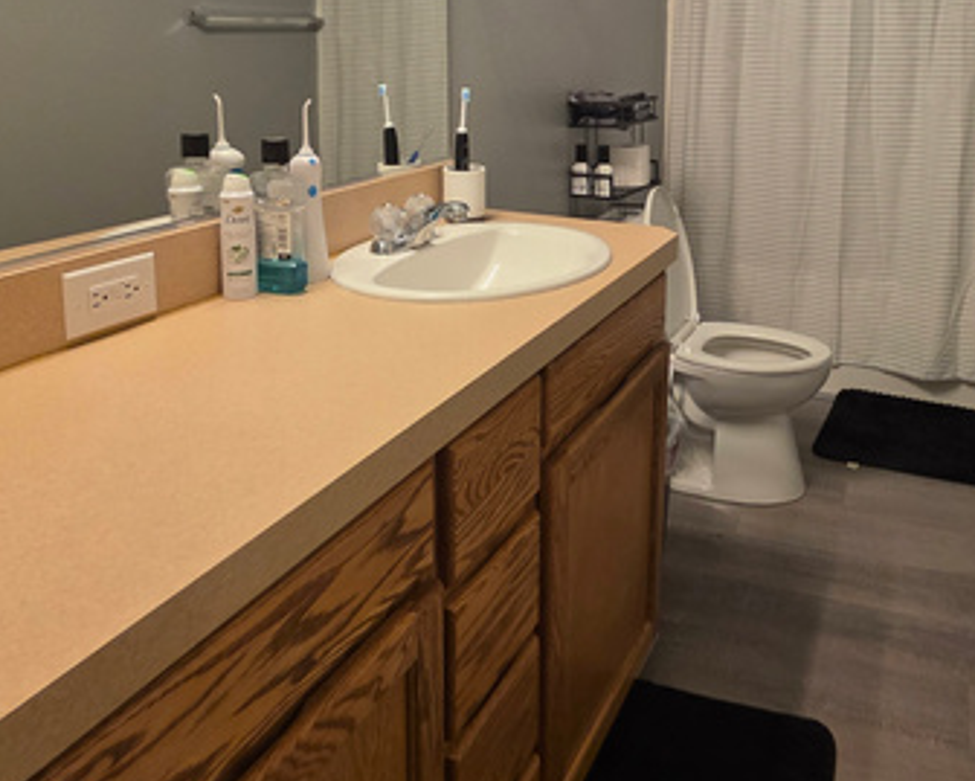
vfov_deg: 47.6
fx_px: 837
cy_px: 168
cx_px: 694
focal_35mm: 29
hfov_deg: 58.2
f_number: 1.9
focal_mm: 2.2
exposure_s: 1/120
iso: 200
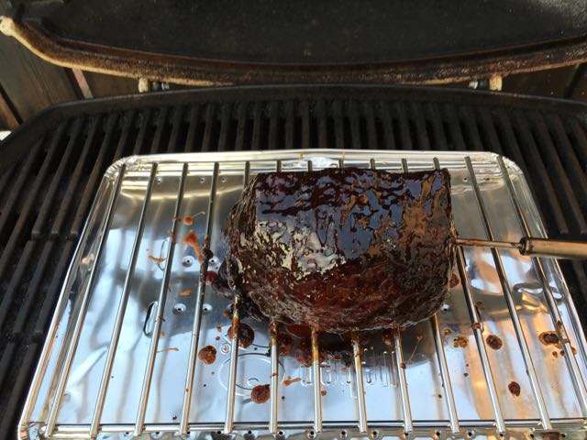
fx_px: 492
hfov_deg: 61.7
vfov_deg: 48.2
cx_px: 294
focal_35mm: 29
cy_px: 220
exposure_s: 1/50
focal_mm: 4.15
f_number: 2.2
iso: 32
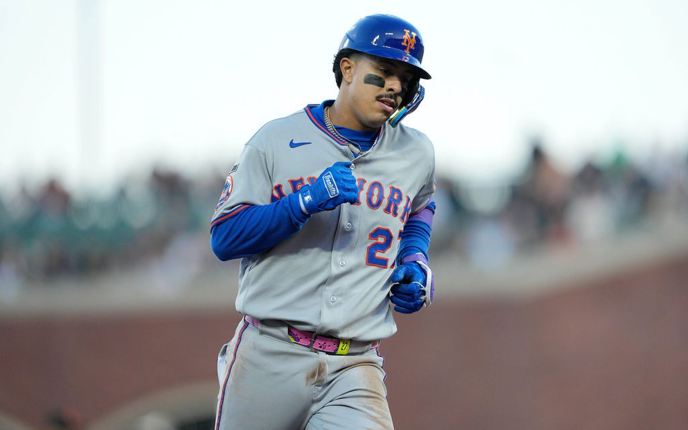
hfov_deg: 5.1
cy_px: 218
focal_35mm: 409
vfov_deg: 3.2
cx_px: 344
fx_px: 7671
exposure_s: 1/2500
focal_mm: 400
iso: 1600
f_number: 2.8
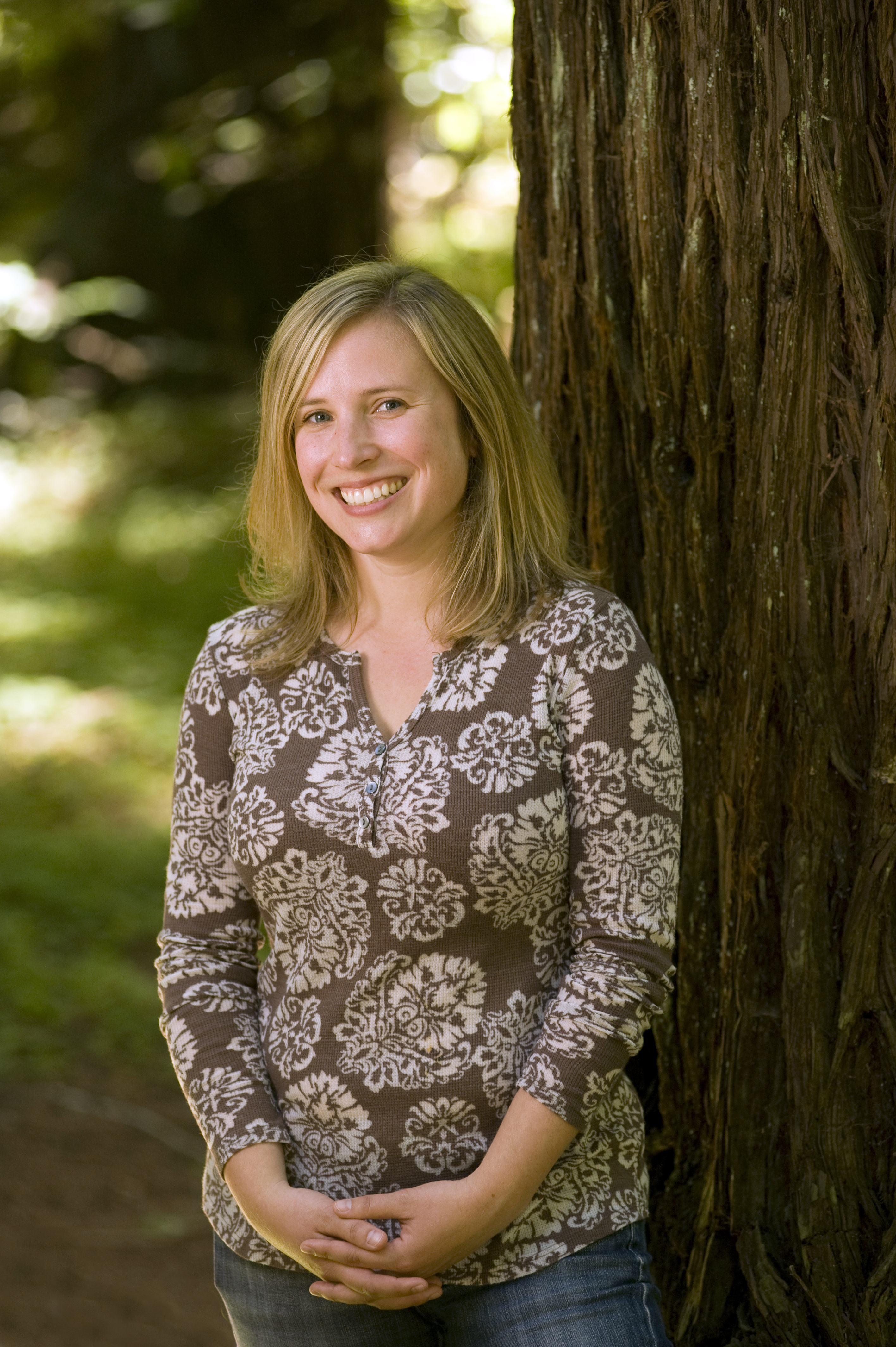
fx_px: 4485
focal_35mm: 120
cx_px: 448
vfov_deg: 17.1
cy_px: 674
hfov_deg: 11.4
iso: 800
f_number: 4
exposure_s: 1/200
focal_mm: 120
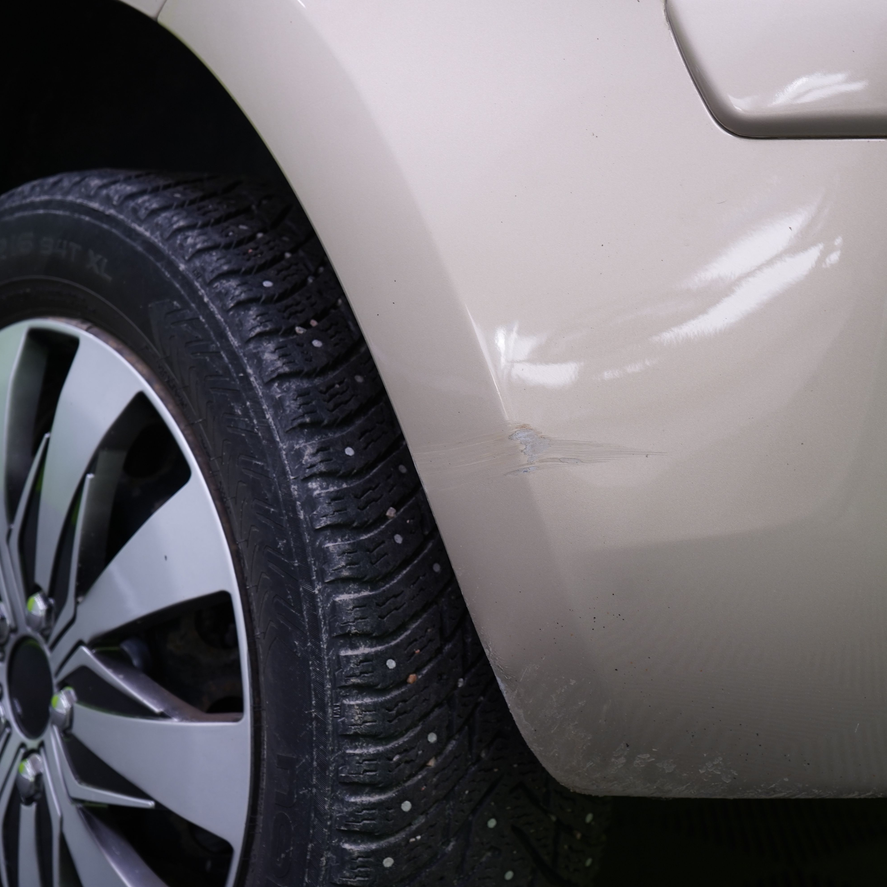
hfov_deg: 29.5
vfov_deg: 29.6
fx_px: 1681
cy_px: 444
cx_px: 541
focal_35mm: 58
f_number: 5.6
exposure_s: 1/25
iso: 400
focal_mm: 45
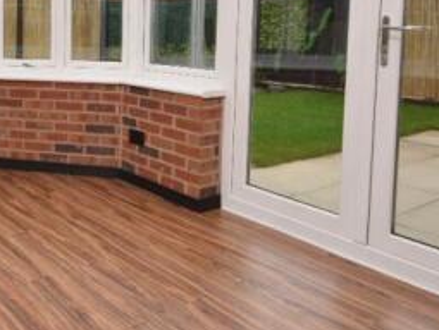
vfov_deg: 37.1
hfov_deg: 47.0
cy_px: 56
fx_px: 470
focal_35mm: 37
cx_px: 80
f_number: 4
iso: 100
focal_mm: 10
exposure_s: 1/60
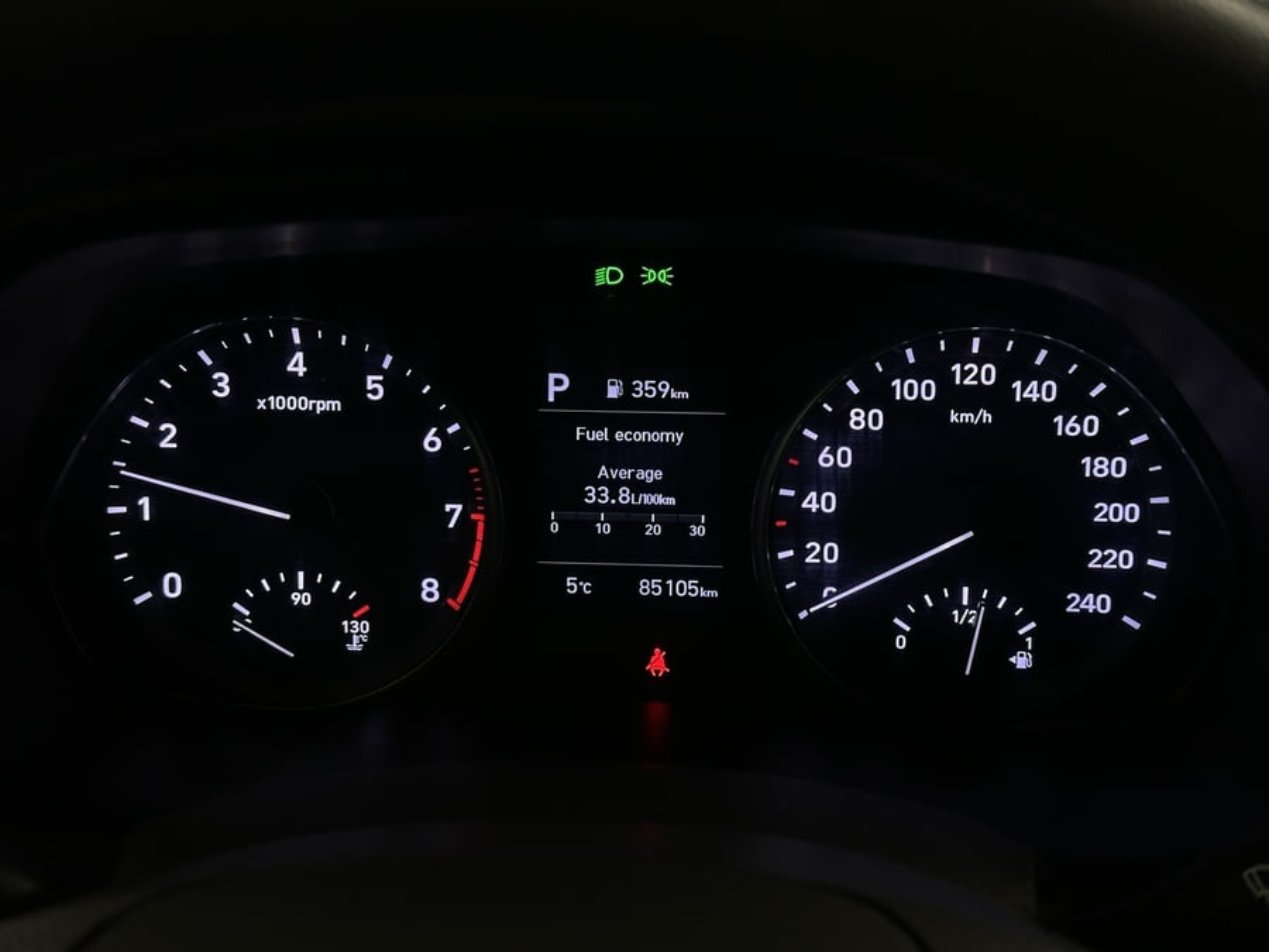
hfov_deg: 39.7
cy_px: 476
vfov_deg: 30.3
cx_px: 634
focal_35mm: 48
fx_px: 1760
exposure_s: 1/50
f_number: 1.78
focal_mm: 6.86
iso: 100
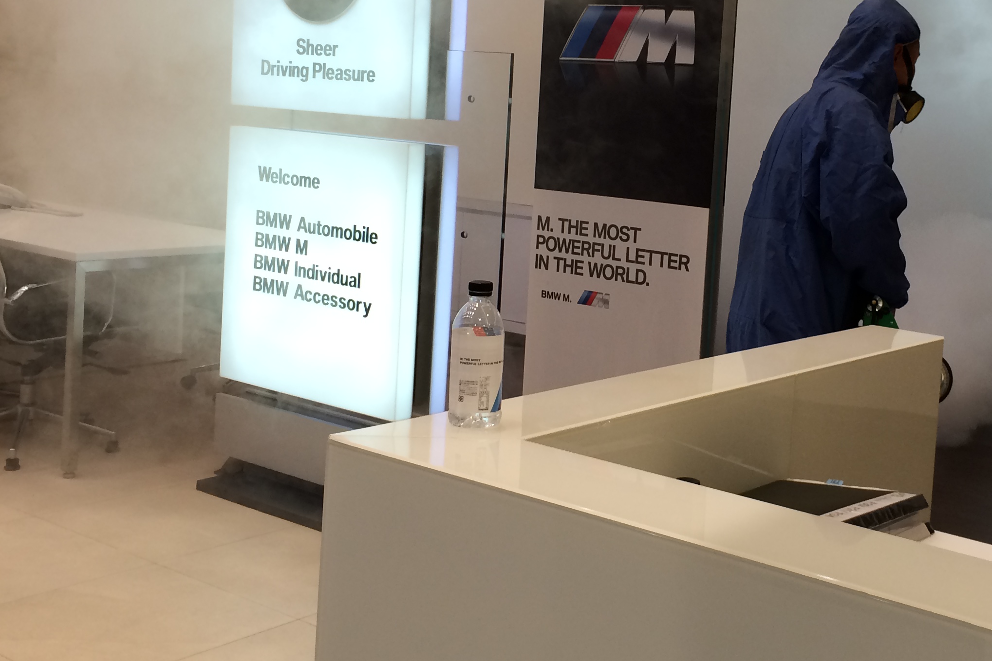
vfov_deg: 26.8
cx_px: 685
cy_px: 202
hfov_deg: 39.0
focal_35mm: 50
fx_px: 1378
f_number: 2.2
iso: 40
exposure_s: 1/40
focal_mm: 4.12
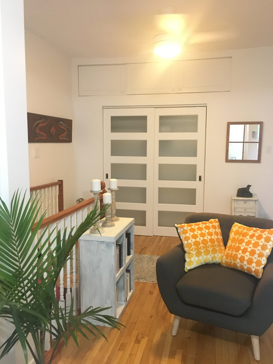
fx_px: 305
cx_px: 136
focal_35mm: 29
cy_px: 182
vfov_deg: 61.7
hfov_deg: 48.2
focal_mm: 4.15
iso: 320
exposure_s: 1/17
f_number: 2.2
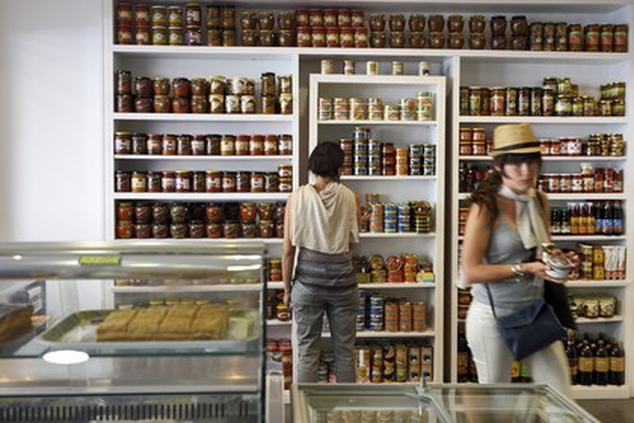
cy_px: 212
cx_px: 317
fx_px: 616
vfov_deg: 37.9
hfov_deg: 54.4
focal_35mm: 35
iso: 200
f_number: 3.5
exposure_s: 1/50
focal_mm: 35
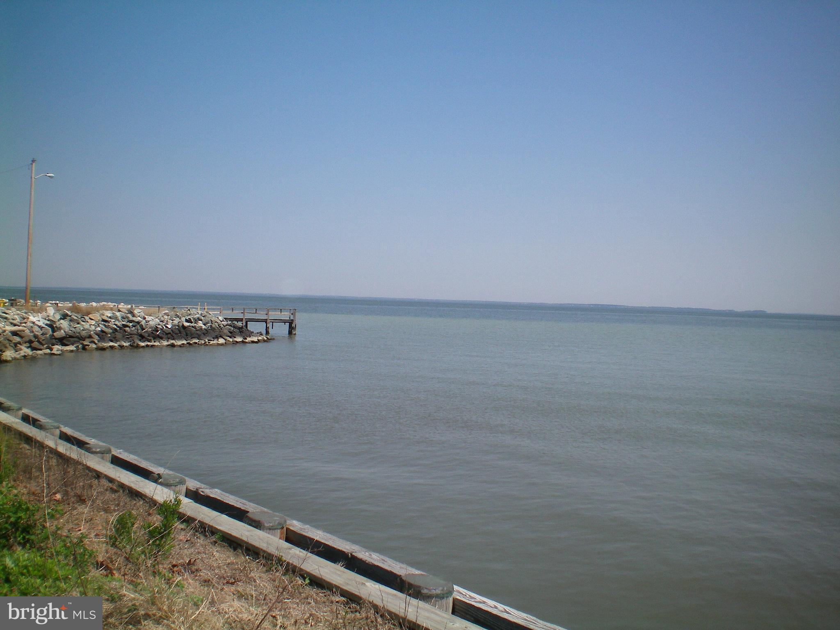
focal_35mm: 38
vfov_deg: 37.7
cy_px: 315
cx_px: 420
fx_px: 922
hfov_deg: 49.0
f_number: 4.6
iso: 64
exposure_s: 1/800
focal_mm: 6.3
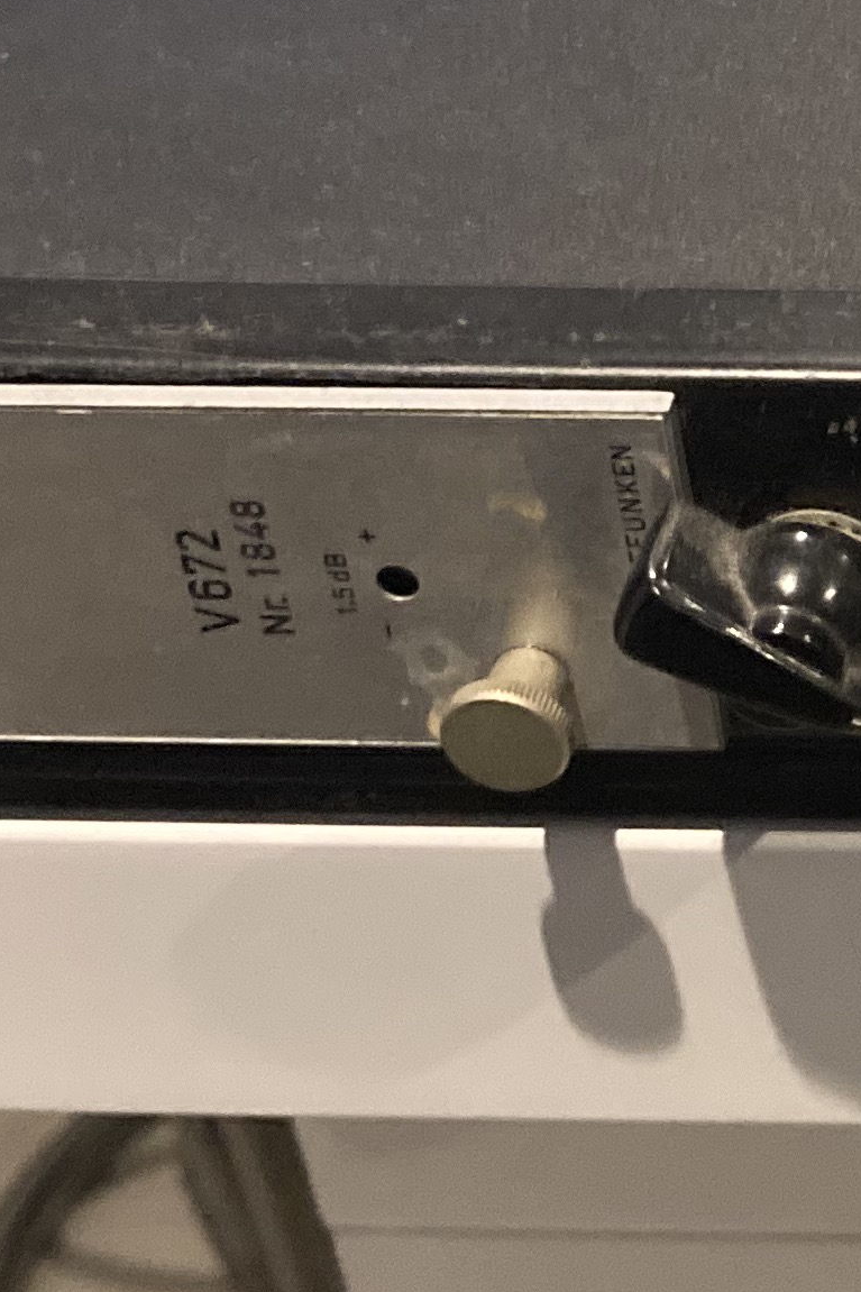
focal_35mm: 102
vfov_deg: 20.0
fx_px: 3660
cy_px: 621
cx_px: 1538
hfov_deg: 12.3
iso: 500
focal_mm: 3.99
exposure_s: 1/25
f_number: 1.8
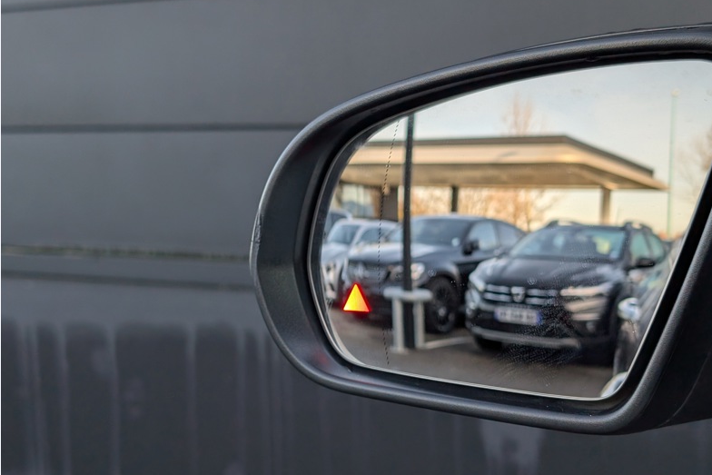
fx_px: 1029
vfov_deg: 26.0
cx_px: 362
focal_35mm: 52
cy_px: 262
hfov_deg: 38.2
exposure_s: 1/252
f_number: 1.68
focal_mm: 6.9
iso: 21
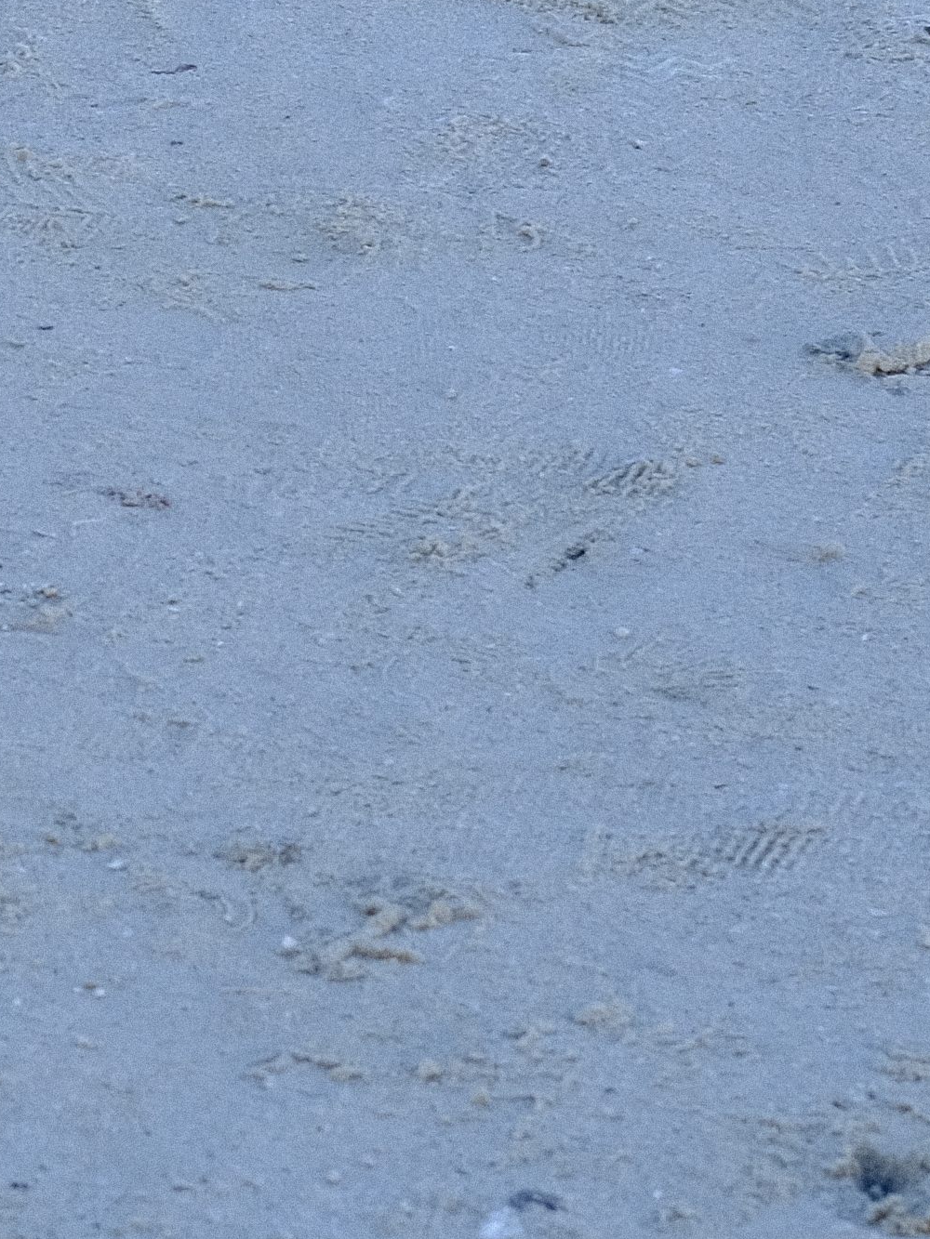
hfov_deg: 3.9
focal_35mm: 378
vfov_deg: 5.2
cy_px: -617
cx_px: -890
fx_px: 13538
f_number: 5.6
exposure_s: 1/125
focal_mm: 56
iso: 125
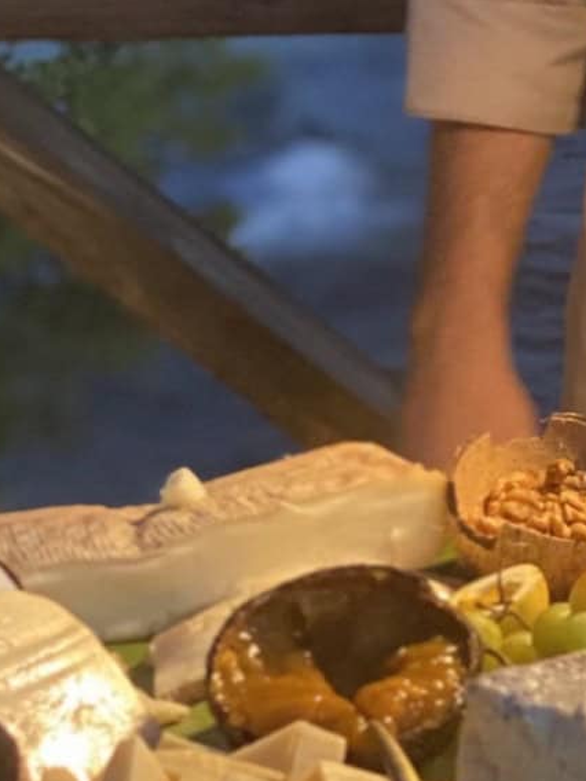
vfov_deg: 10.6
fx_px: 4131
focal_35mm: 183
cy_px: -190
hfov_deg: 8.0
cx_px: 839
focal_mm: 6
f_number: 2
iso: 400
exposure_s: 1/25
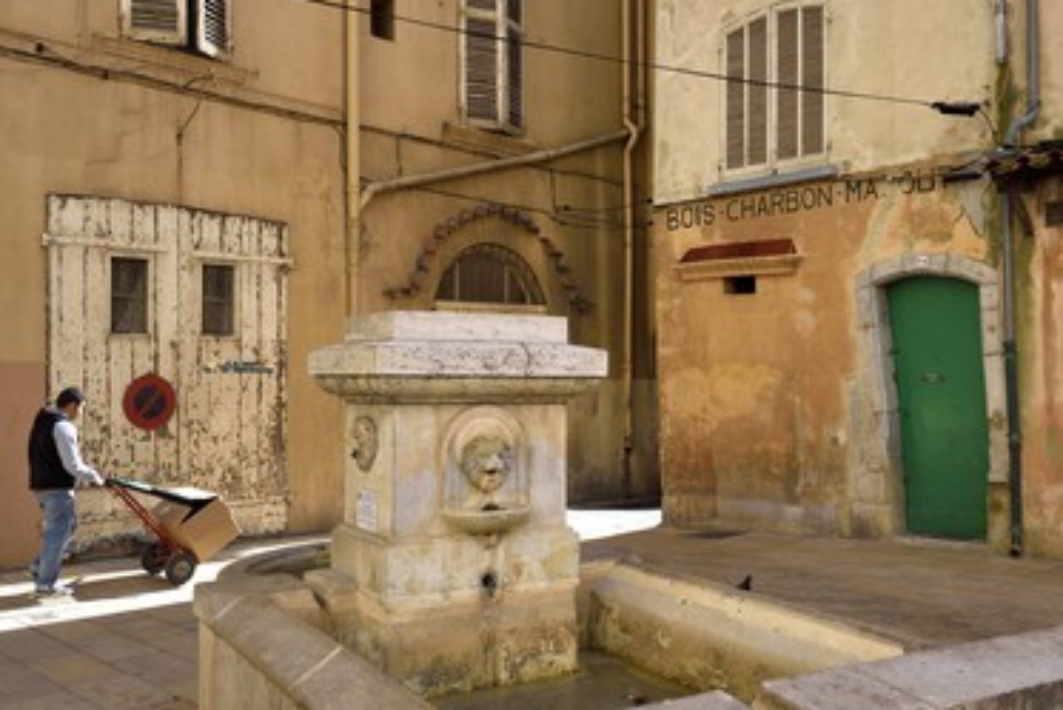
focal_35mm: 36
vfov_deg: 36.9
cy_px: 356
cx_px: 547
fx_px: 1063
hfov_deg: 53.1
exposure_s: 1/160
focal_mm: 32
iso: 200
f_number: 10
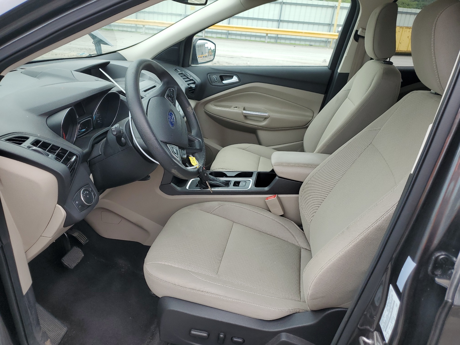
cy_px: 172
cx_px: 230
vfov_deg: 53.1
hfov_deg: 67.3
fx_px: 346
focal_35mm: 26
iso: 50
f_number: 1.5
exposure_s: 1/526
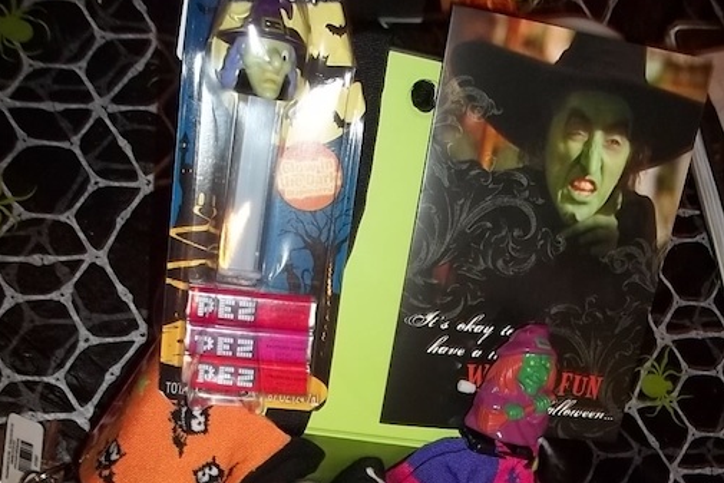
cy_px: 446
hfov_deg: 43.6
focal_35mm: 45
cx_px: 358
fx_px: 905
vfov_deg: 28.6
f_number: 2.9
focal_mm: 5.7
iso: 160
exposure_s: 1/30
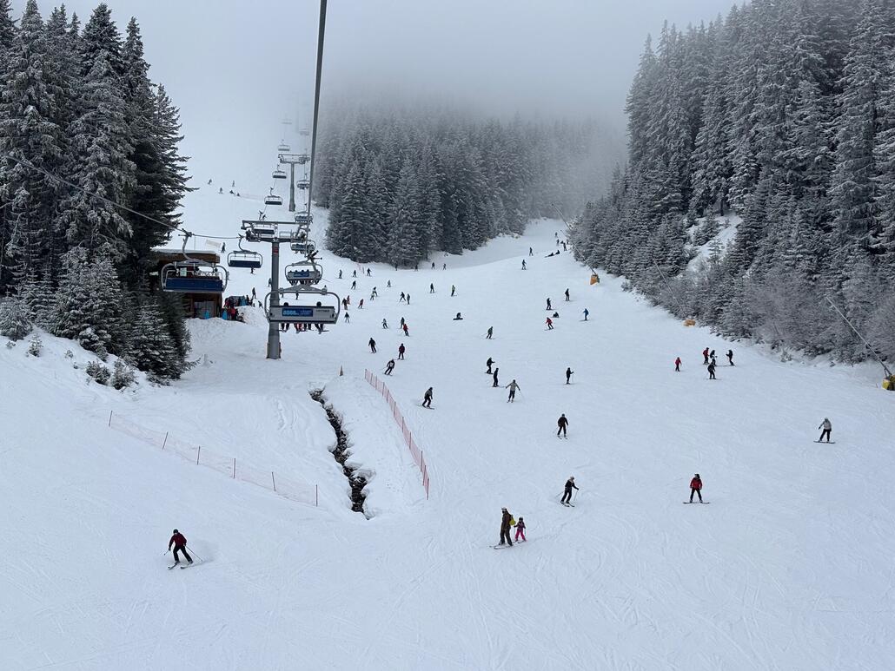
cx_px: 448
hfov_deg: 36.8
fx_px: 1345
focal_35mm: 52
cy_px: 336
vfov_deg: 28.0
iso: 32
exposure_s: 1/3205
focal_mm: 5.96
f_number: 1.6
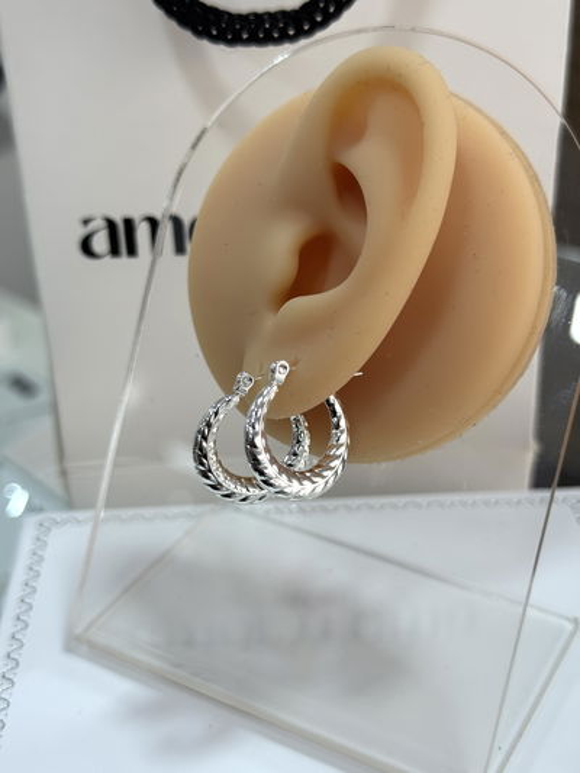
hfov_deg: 30.3
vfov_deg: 39.6
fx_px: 1072
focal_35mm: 48
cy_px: 386
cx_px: 290
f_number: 1.78
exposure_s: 1/100
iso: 80
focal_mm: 6.76
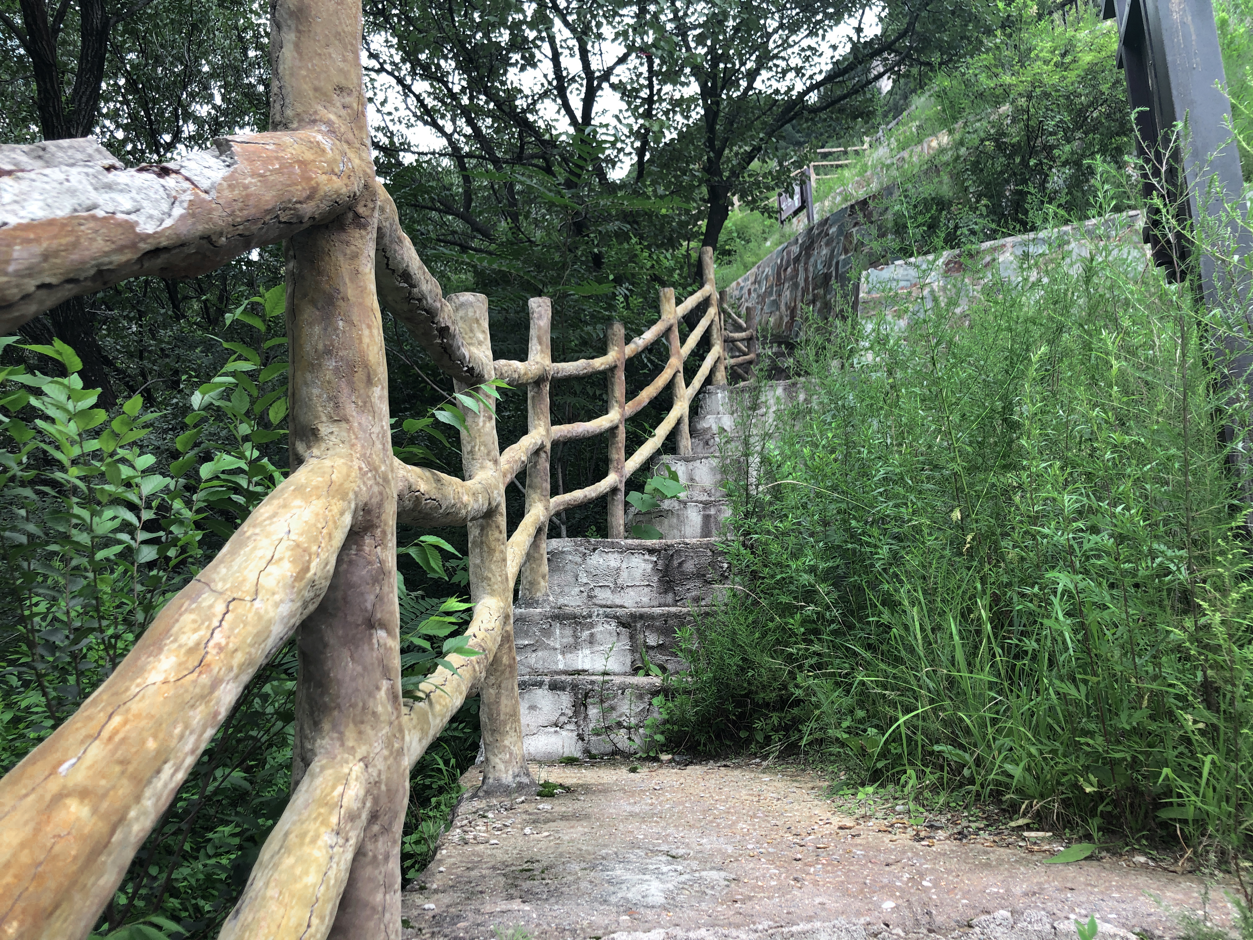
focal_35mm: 28
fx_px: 1014
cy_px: 470
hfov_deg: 63.4
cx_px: 626
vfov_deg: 49.7
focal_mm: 4
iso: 20
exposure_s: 1/225
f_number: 1.8
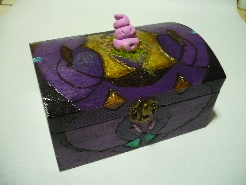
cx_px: 123
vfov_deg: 40.7
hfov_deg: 52.6
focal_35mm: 35
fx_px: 249
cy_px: 92
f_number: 2.8
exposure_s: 1/8
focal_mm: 5.8
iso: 250
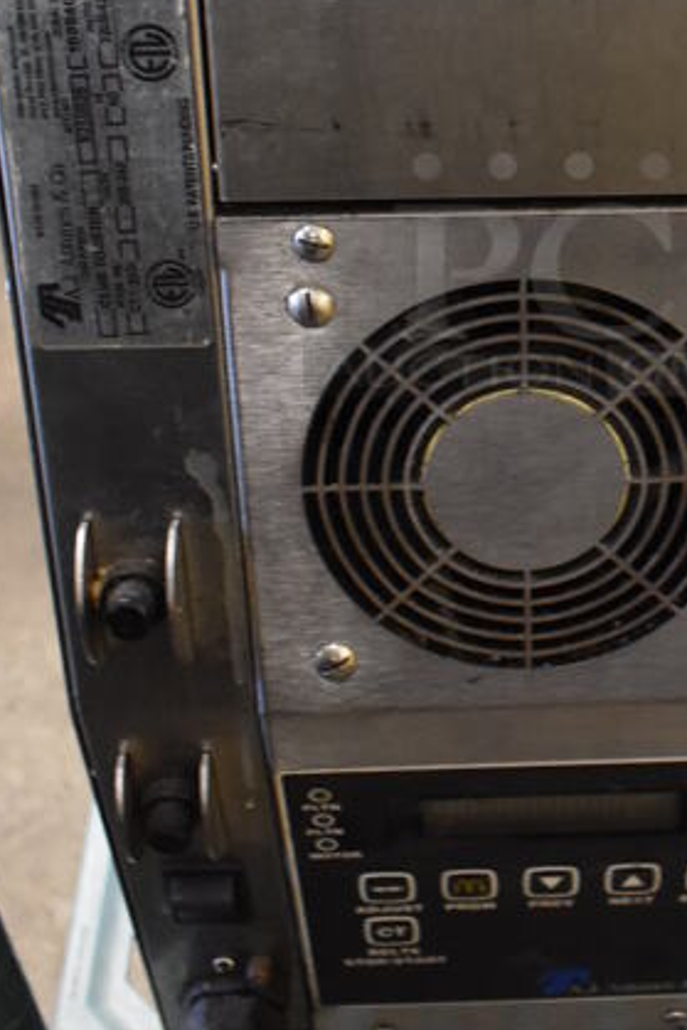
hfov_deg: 22.6
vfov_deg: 33.3
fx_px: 1687
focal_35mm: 59
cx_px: 579
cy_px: 267
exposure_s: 1/30
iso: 2000
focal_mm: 18
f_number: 3.5
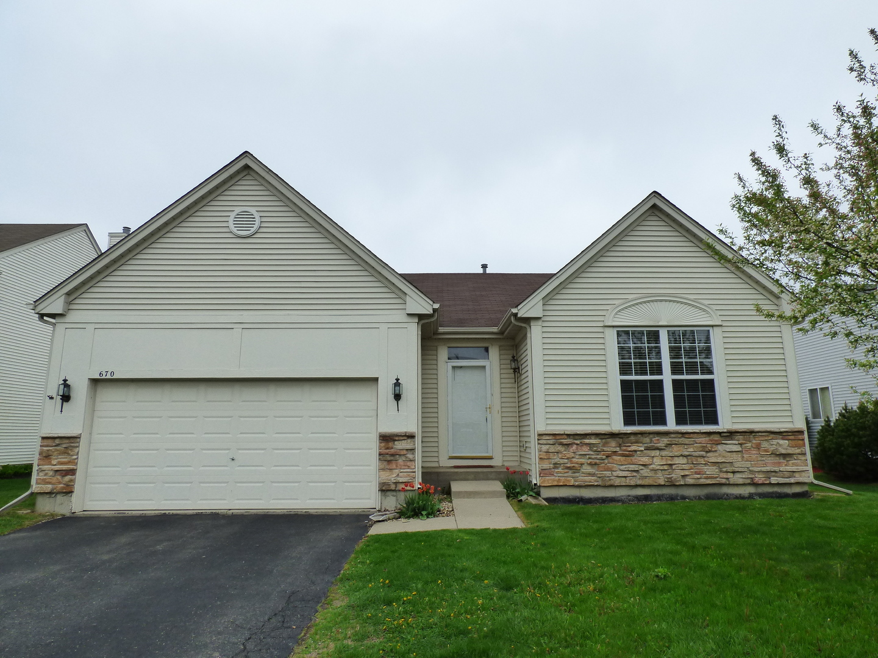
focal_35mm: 20
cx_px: 439
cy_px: 329
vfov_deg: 66.0
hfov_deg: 81.7
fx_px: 507
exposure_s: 1/800
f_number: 4
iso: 200
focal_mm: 3.58
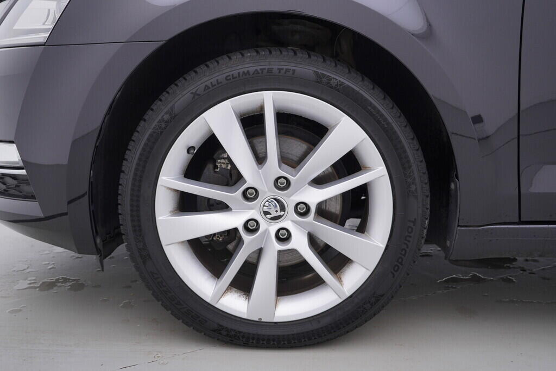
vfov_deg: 36.9
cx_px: 278
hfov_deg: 53.1
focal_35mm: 36
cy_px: 186
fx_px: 556
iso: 125
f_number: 4
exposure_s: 1/60
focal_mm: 24
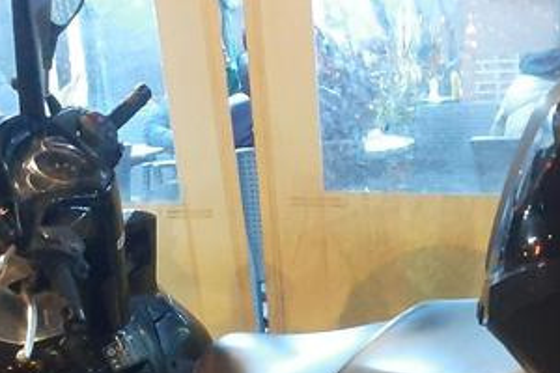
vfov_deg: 21.1
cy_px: 444
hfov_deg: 32.8
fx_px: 933
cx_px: 414
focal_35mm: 60
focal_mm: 3.93
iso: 800
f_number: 1.7
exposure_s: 1/20
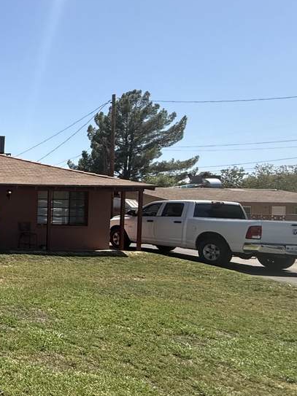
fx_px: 378
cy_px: 206
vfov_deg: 55.3
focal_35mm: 33
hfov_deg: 26.8
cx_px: -169
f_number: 2.2
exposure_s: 1/2024
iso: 50
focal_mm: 2.22
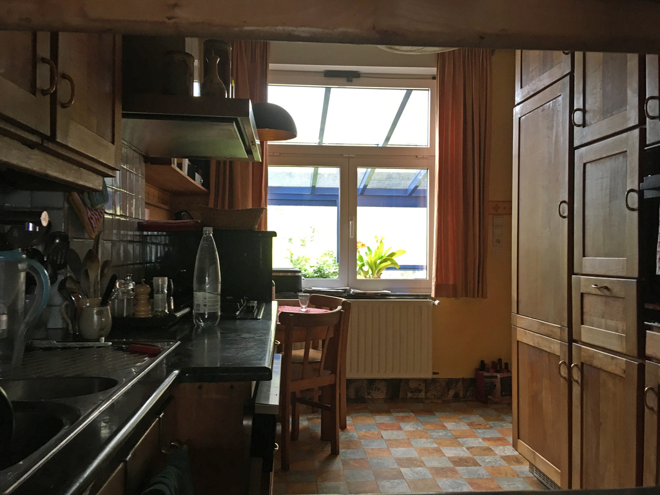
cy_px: 248
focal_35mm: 29
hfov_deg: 61.7
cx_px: 330
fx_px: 553
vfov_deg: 48.2
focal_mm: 4.15
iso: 100
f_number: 2.2
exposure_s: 1/33
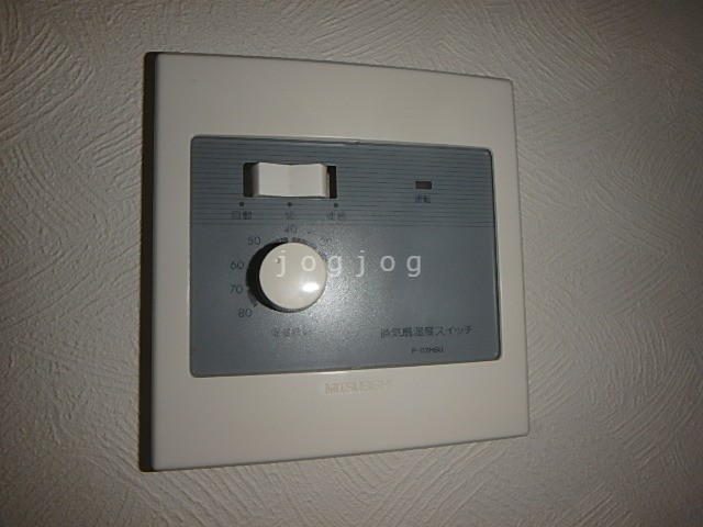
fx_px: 426
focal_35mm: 21
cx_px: 352
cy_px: 264
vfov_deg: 63.4
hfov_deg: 79.0
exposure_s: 1/30
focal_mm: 3.7
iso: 160
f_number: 6
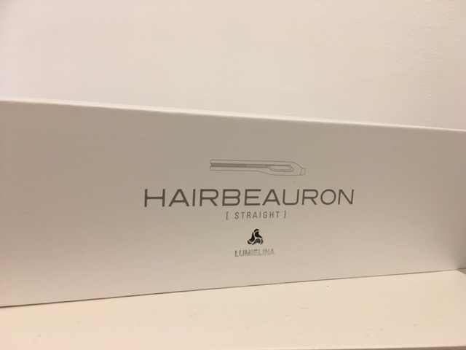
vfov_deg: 48.2
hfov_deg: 61.7
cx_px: 233
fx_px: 390
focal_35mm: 29
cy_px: 175
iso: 50
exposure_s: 1/17
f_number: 2.2
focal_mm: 4.15
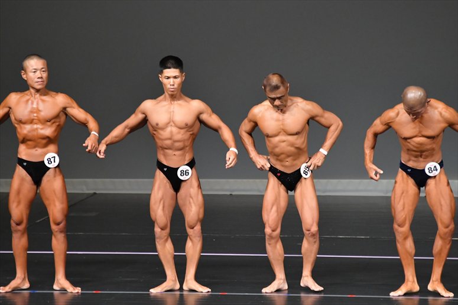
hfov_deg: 6.0
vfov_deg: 4.0
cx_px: 229
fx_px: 4387
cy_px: 152
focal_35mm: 345
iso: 5000
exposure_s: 1/400
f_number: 5.6
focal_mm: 230
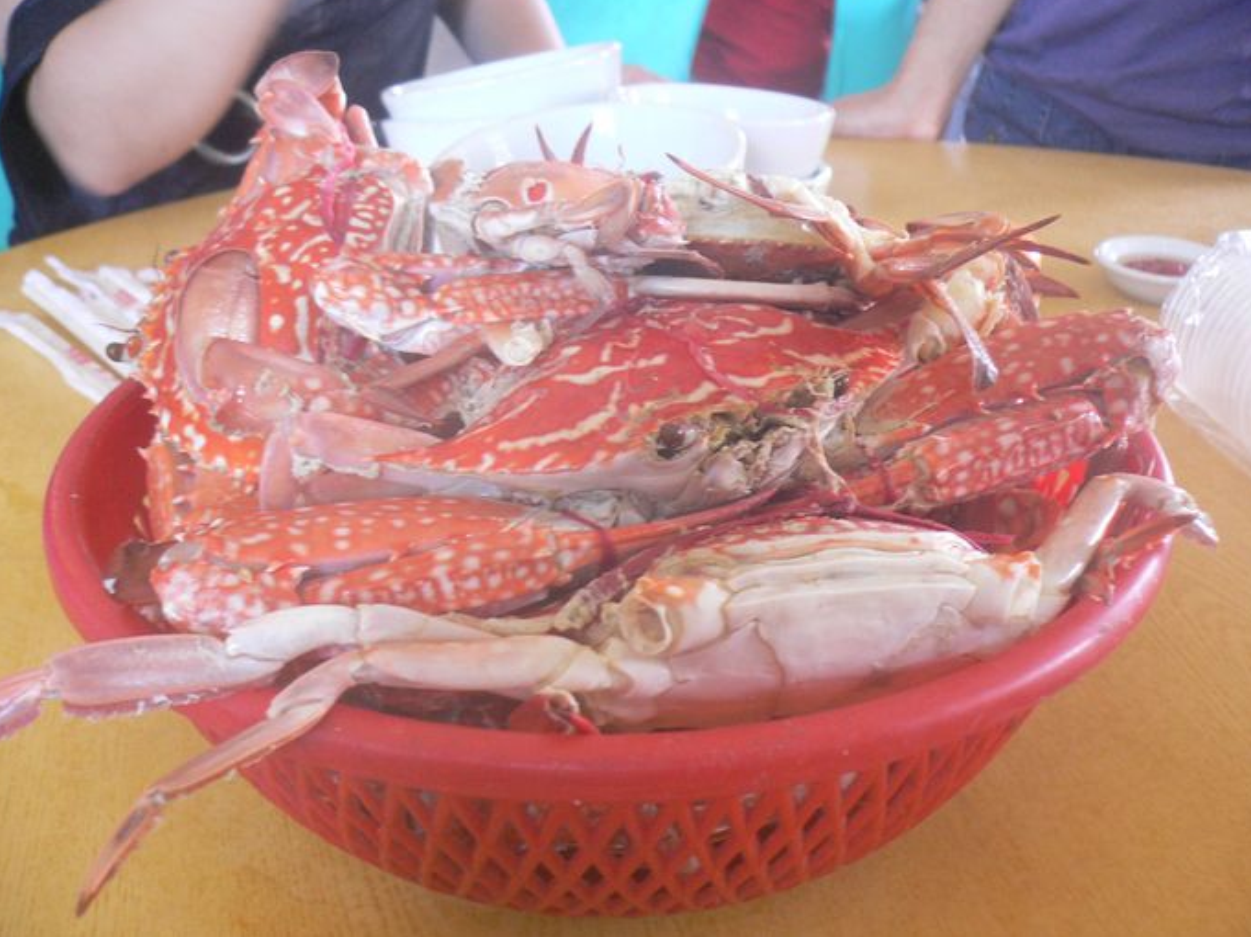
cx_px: 625
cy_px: 458
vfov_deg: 39.6
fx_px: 1300
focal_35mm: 36
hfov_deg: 51.4
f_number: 2.8
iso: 200
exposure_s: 1/10
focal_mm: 5.8
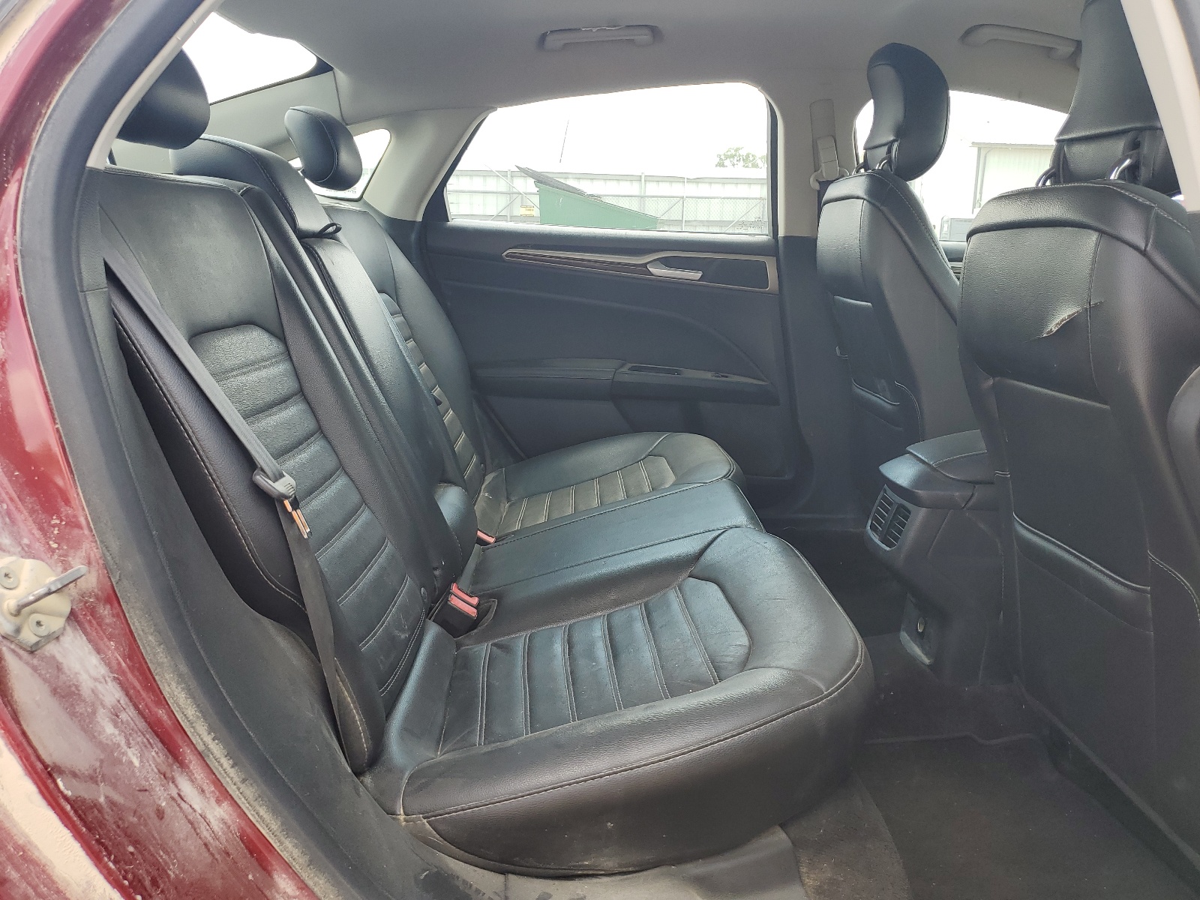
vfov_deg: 53.1
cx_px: 600
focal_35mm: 26
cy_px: 450
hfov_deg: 67.3
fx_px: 901
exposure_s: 1/345
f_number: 1.5
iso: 50
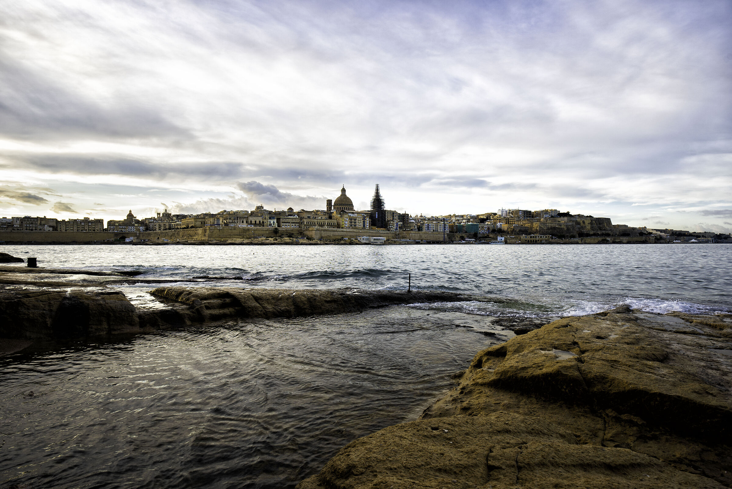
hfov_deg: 90.0
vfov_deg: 67.4
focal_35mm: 18
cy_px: 244
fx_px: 366
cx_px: 366
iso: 64
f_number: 7.1
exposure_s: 1/60
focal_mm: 18
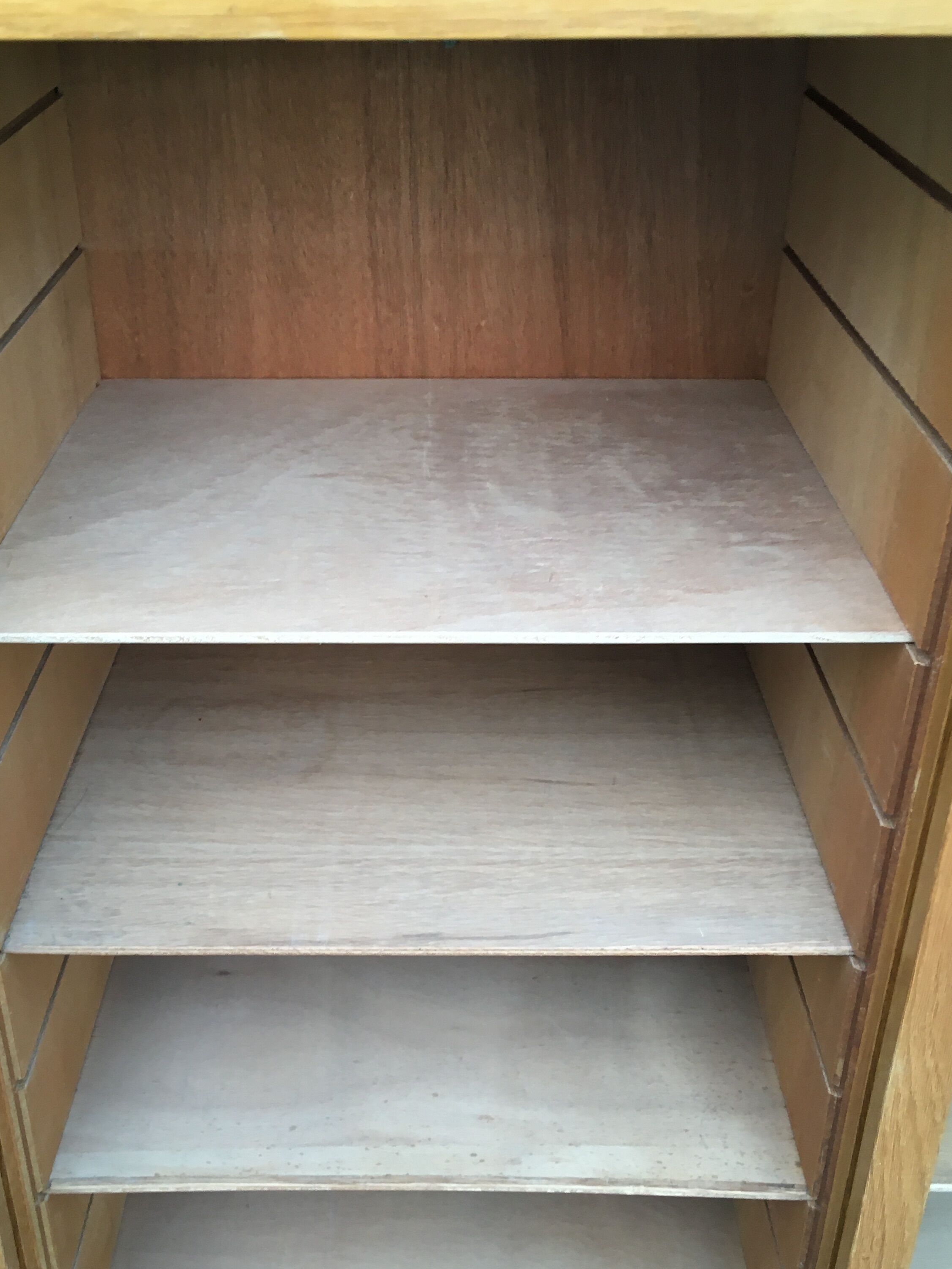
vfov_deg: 47.8
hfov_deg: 36.8
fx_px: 1430
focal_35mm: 39
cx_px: 416
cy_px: 703
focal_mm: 4.15
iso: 80
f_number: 2.2
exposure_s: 1/33
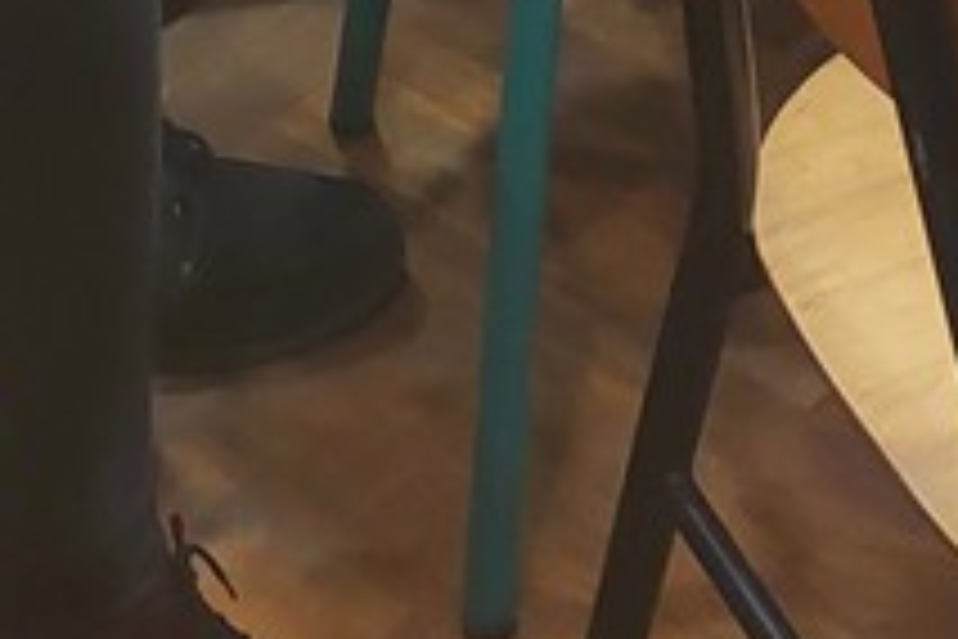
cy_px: -1670
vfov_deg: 6.6
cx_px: 36
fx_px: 4683
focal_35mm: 176
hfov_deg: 11.6
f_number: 1.8
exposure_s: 1/33
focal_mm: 5.23
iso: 500
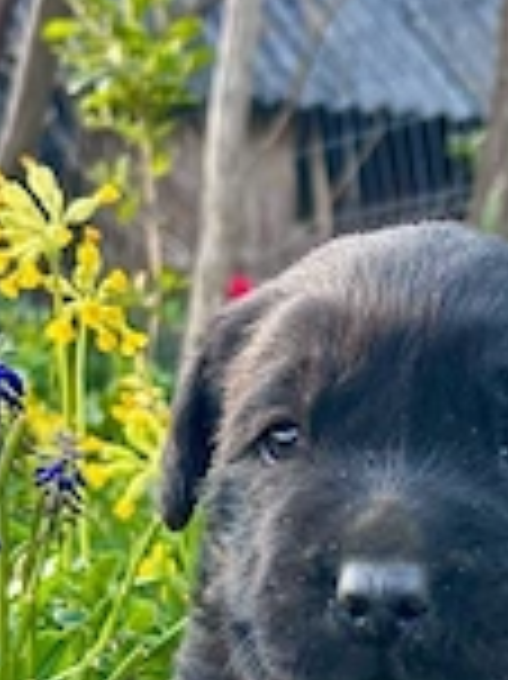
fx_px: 1352
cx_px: 504
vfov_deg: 27.3
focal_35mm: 69
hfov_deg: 20.6
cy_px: 603
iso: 125
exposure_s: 1/121
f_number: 1.5
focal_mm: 5.7
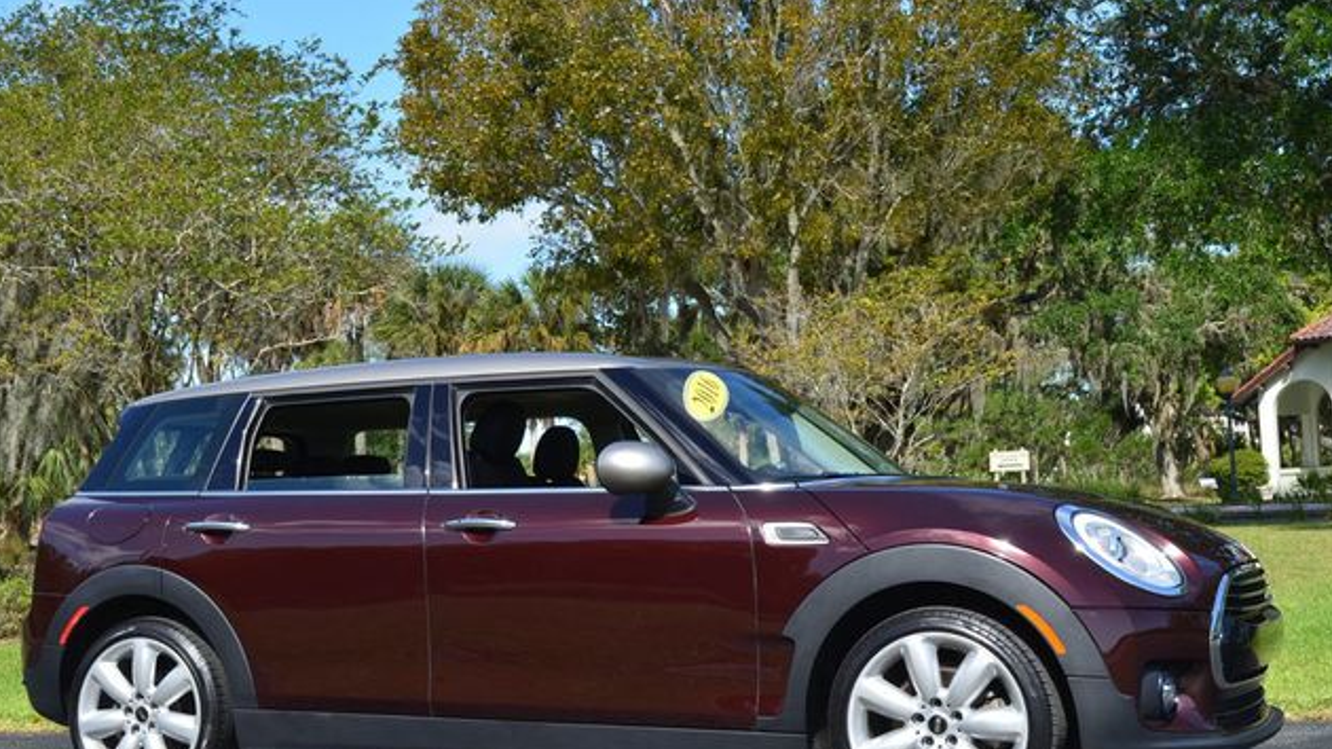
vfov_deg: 23.5
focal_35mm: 51
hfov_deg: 40.6
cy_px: 434
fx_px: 1801
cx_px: 664
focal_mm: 32
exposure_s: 1/125
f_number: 11
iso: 200
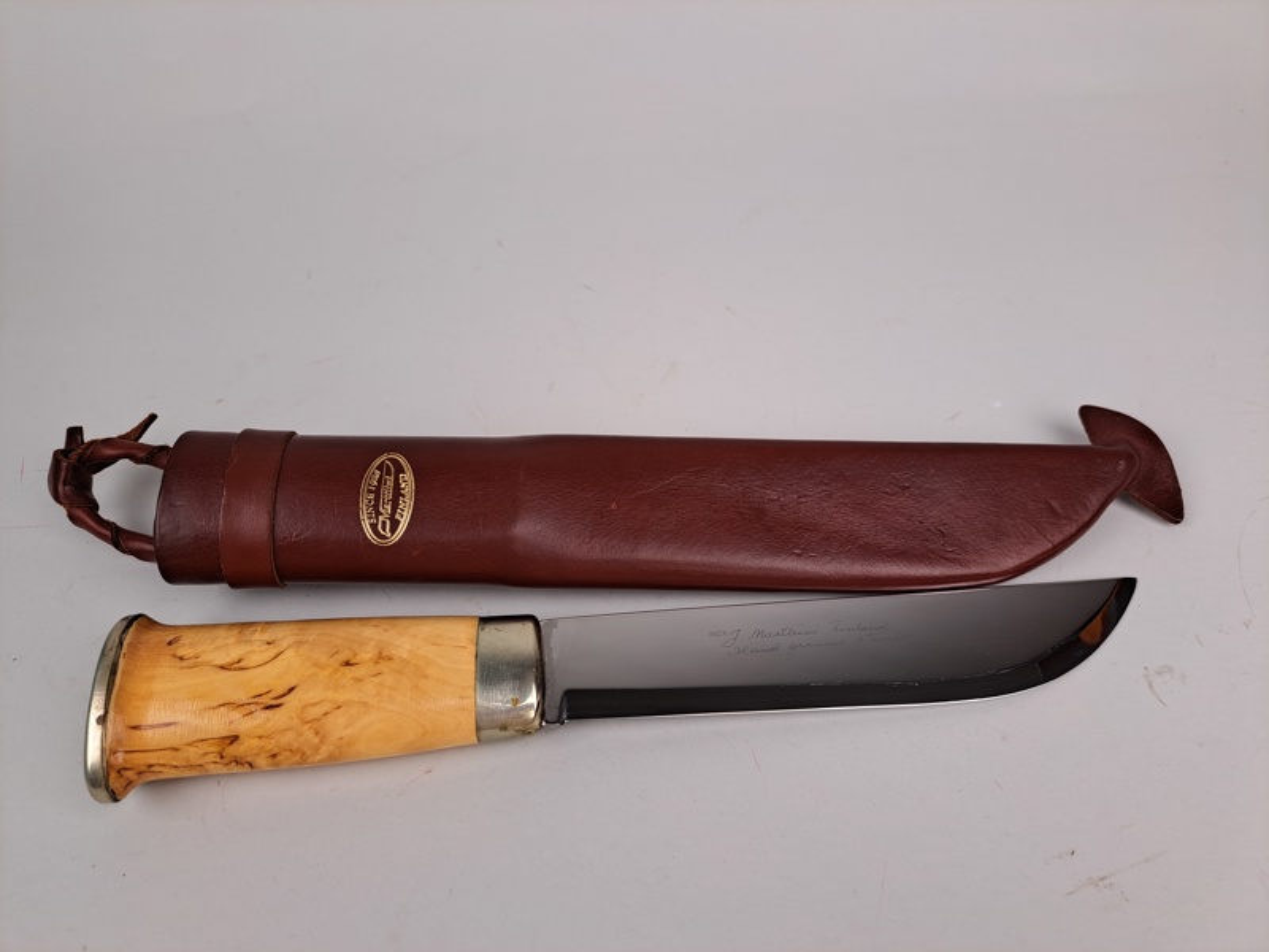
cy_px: 476
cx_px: 634
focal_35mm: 24
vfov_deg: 56.8
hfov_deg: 71.6
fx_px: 880
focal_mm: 5.23
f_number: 1.8
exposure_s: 1/116
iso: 50
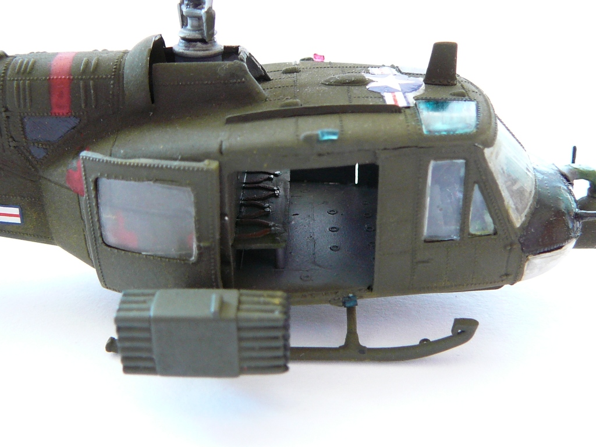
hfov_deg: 47.9
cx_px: 298
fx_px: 671
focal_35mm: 39
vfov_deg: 36.8
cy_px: 224
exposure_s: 1/8
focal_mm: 5.2
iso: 200
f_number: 2.8
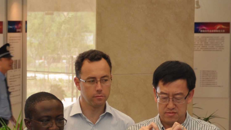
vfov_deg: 5.8
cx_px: 41
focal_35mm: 207
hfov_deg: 10.4
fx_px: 1268
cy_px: 154
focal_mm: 34
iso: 320
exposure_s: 1/60
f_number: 4.2
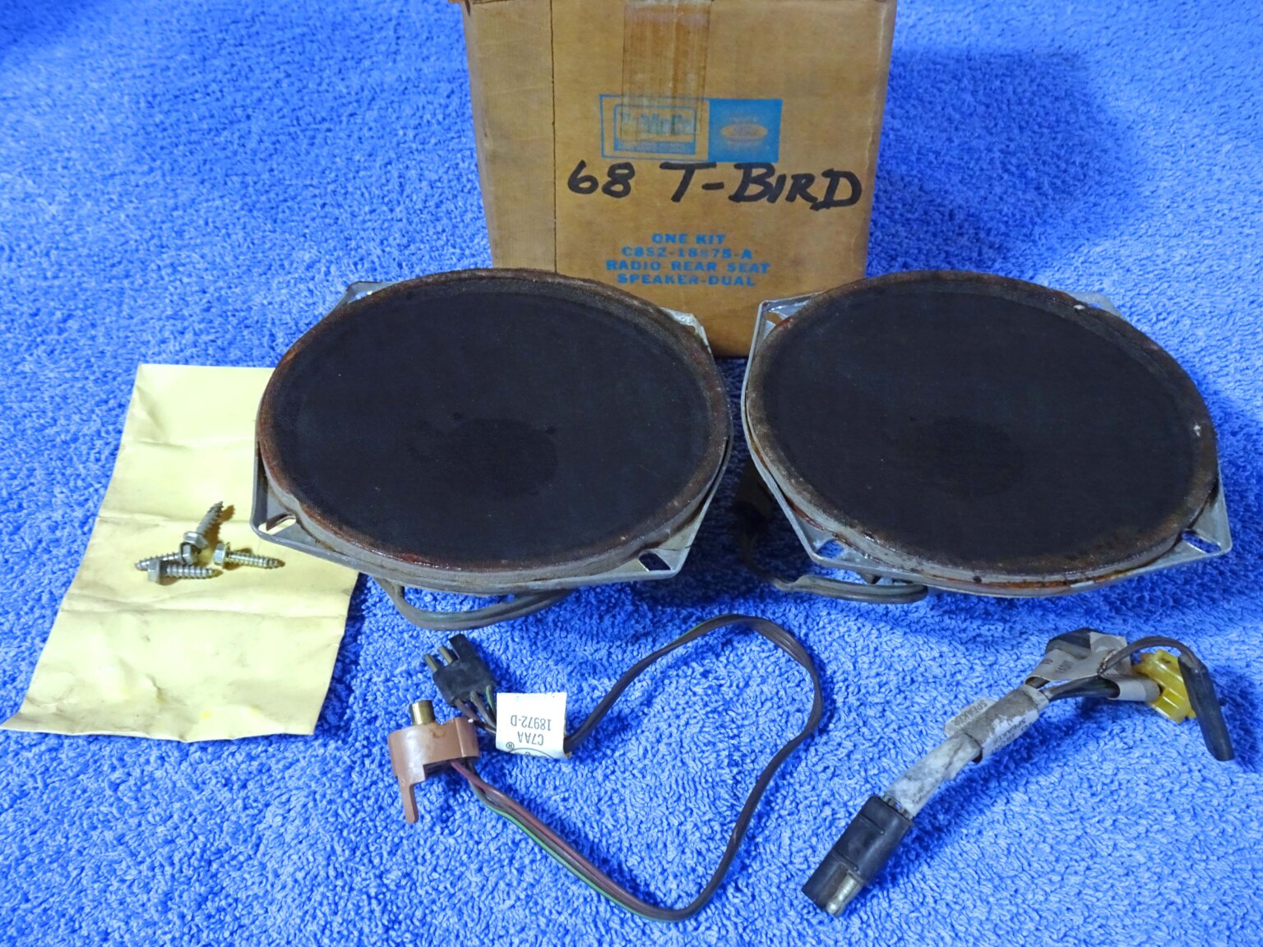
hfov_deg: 52.6
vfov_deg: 40.7
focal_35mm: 35
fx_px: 1277
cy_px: 474
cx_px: 632
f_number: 4
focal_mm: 5.98
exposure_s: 1/15
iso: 800
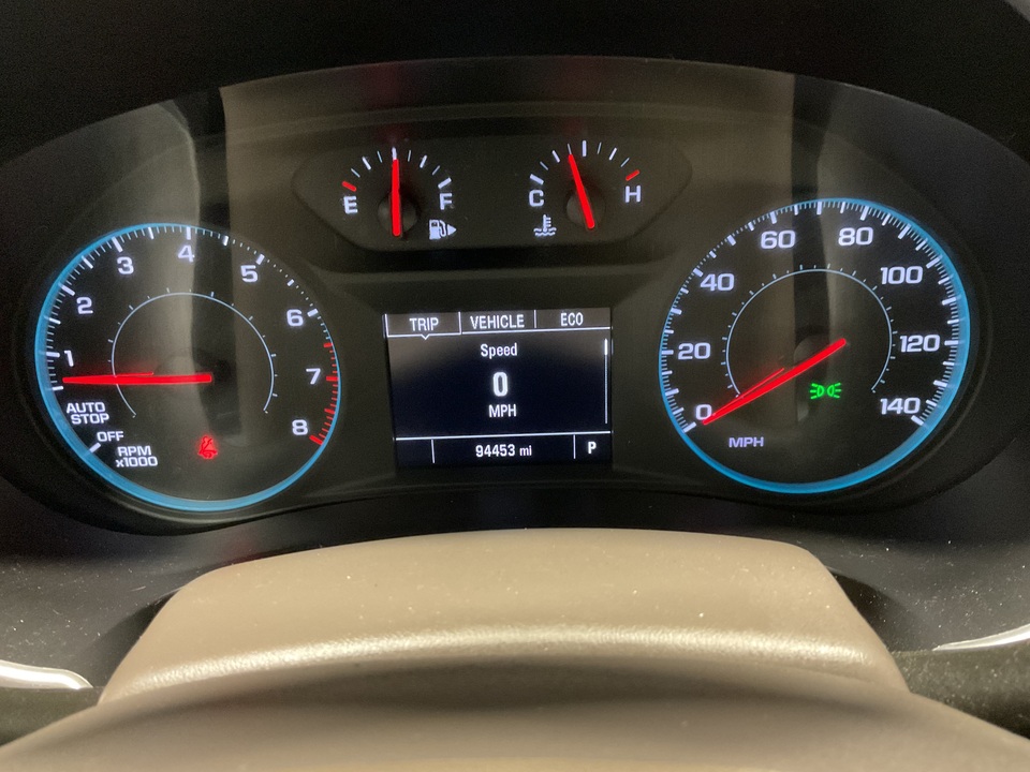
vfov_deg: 48.2
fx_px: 863
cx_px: 515
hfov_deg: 61.7
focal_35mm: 29
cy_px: 386
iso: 500
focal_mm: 3
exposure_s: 1/30
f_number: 1.8
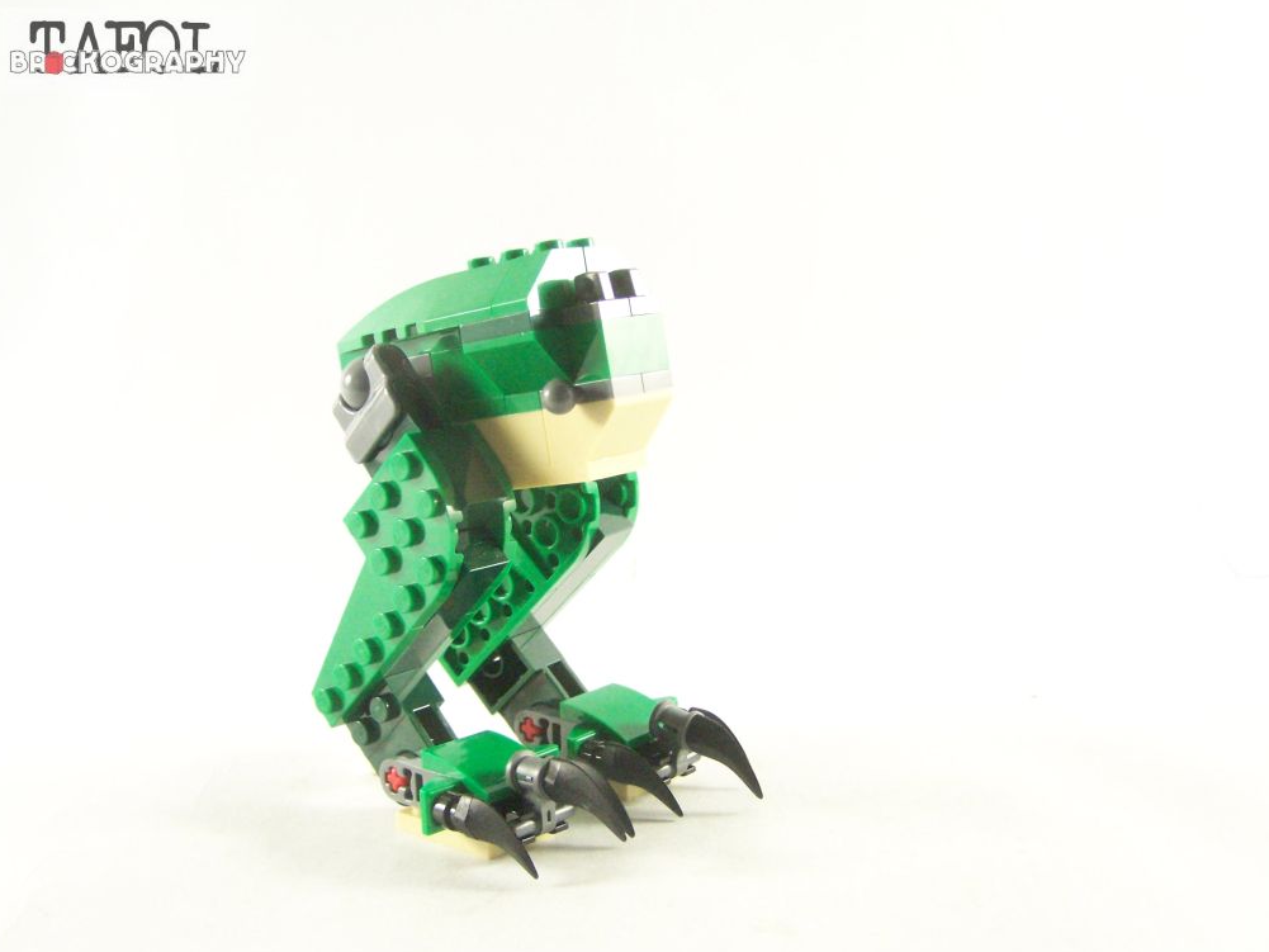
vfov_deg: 32.9
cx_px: 636
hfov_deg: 42.9
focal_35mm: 44
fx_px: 1613
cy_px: 482
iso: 400
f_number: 3.2
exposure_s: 1/60
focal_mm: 7.1
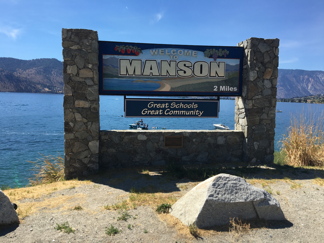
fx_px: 271
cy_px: 122
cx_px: 162
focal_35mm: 29
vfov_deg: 48.2
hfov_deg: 61.7
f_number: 2.2
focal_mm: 4.15
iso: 25
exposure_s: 1/1350
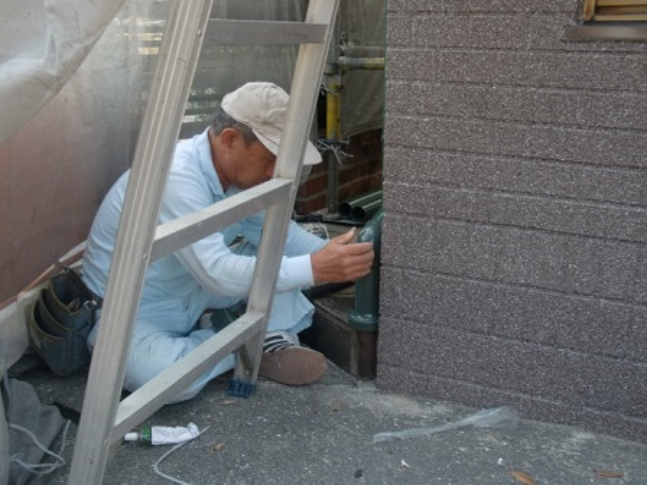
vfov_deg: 37.7
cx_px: 324
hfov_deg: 49.0
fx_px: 710
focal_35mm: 38
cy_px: 242
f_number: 3.9
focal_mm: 6.66
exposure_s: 1/60
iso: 64
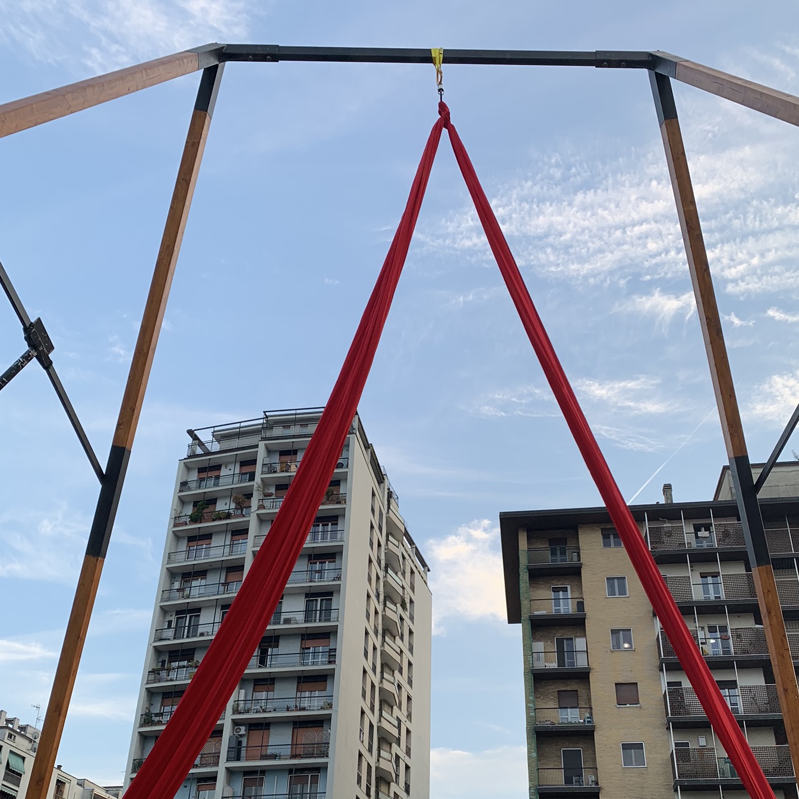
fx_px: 914
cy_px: 592
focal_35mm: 35
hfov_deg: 47.2
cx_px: 425
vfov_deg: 45.7
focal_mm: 4.25
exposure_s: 1/161
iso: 25
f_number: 1.8
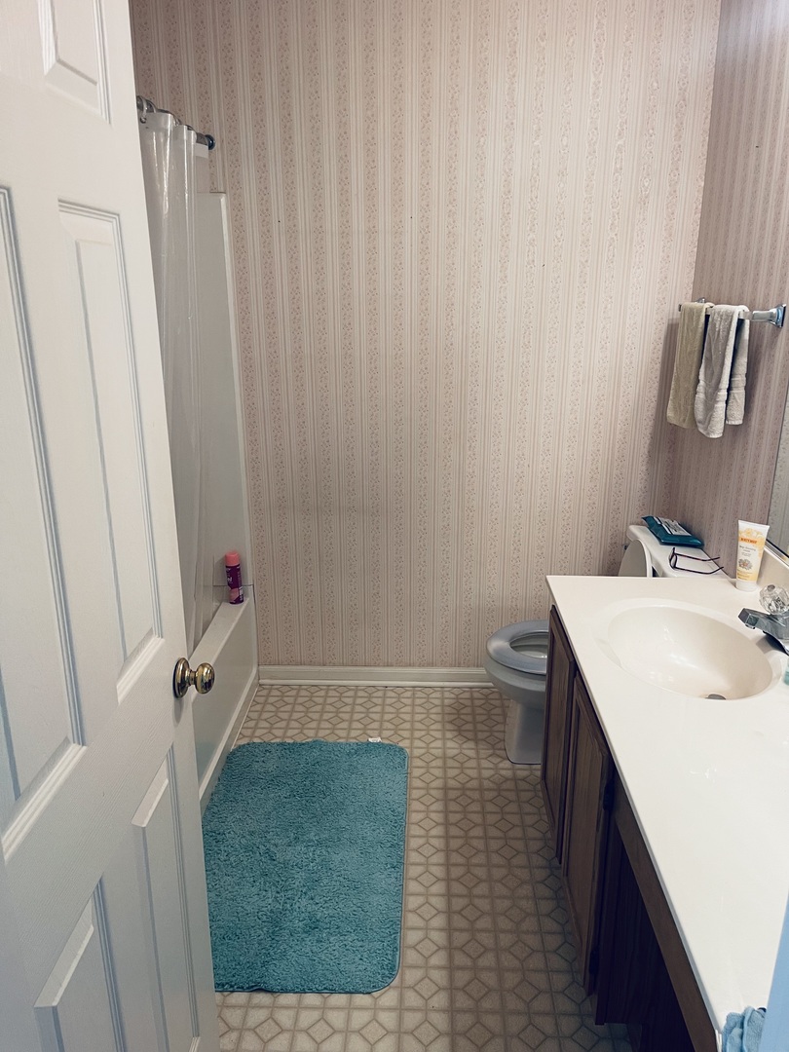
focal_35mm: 25
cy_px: 526
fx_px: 760
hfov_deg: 54.9
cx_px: 394
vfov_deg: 69.4
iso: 125
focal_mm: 5.1
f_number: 1.6
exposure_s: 1/60
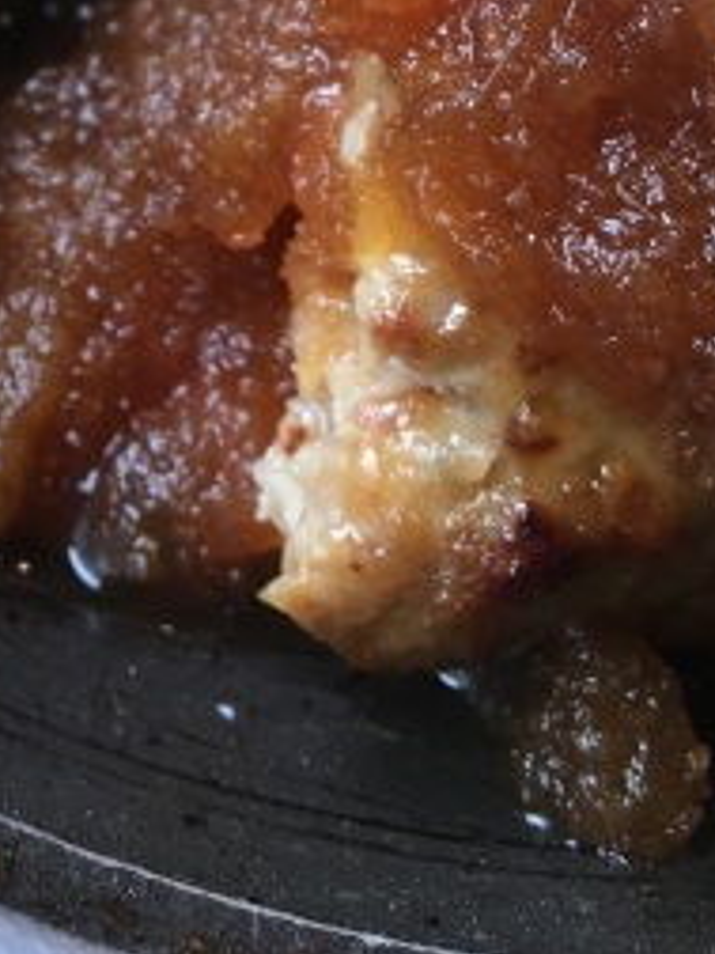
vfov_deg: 25.4
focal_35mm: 69
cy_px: -174
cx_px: 91
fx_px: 1900
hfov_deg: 20.9
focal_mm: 4.15
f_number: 2.2
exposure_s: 1/30
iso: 40
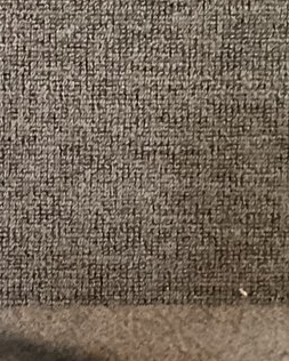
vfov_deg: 13.3
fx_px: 1550
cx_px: -180
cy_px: 181
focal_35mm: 145
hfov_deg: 10.2
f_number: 2.4
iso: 320
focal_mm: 3.3
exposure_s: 1/33
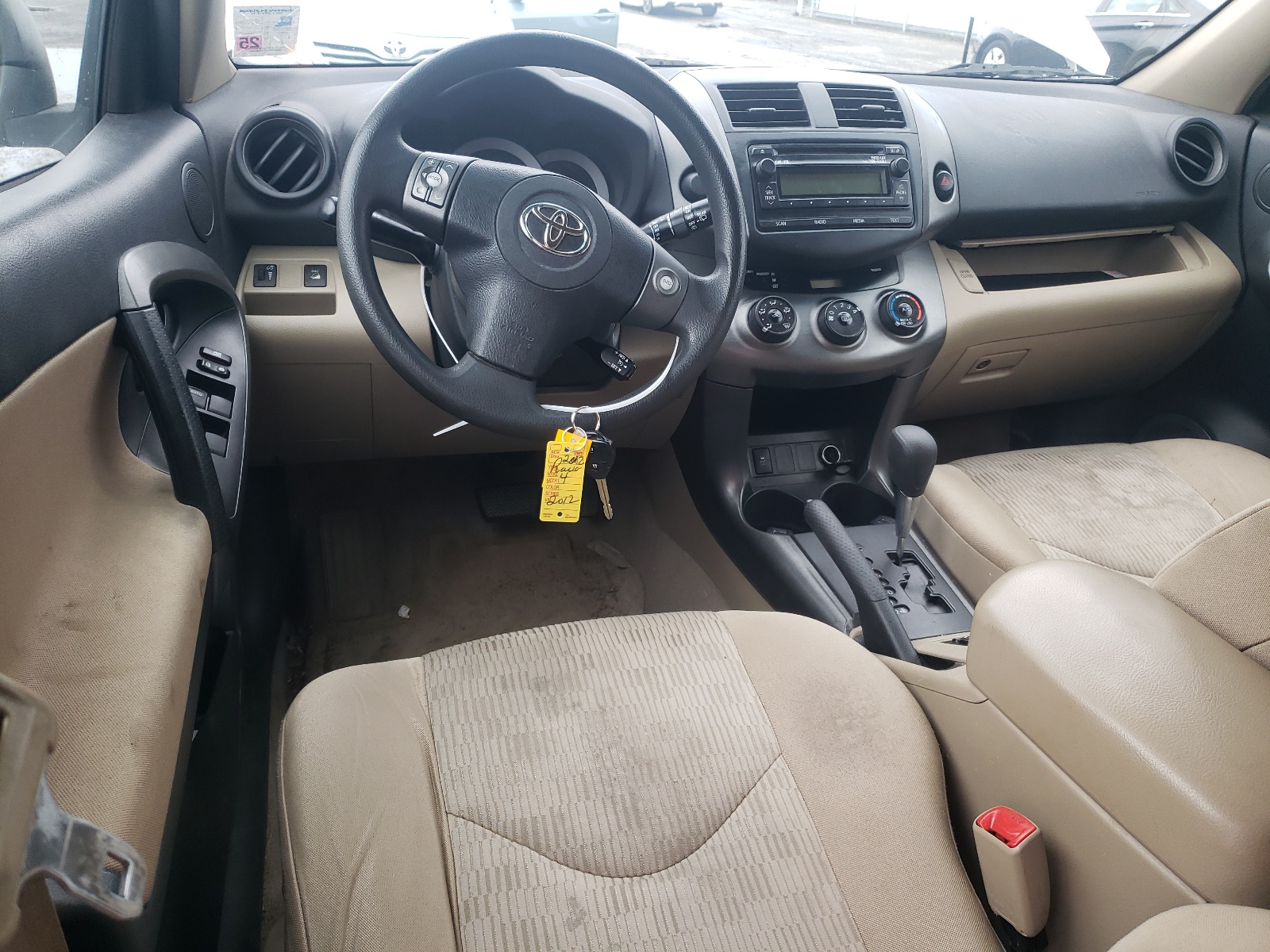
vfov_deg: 53.1
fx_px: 954
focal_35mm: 26
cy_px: 476
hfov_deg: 67.3
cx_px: 635
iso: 68
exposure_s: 1/120
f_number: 1.5
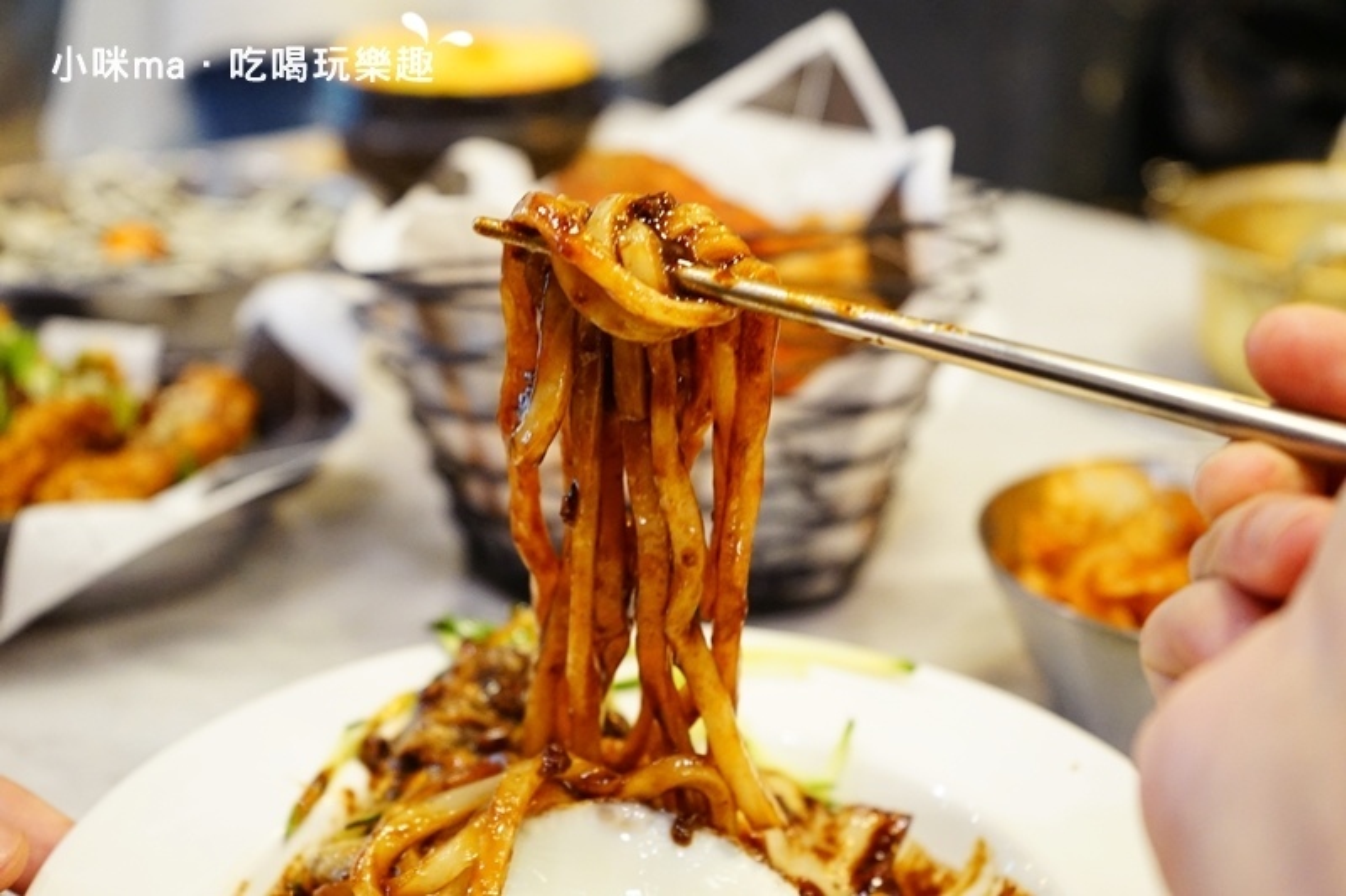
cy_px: 448
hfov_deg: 41.1
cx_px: 673
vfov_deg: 28.1
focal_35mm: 48
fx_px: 1794
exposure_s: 1/60
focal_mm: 48
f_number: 4.5
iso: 4000
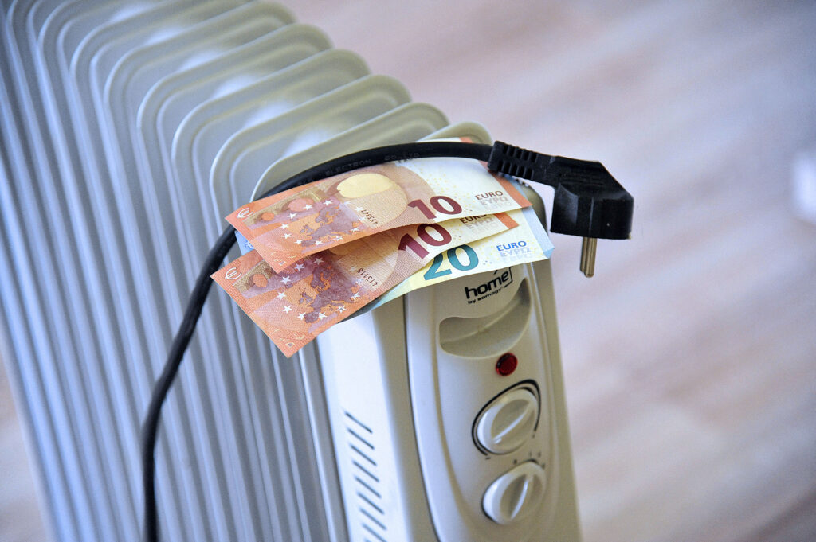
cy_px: 271
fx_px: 2378
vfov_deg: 13.0
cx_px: 408
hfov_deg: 19.5
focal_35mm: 105
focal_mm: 105
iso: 3200
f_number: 4
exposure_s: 1/160
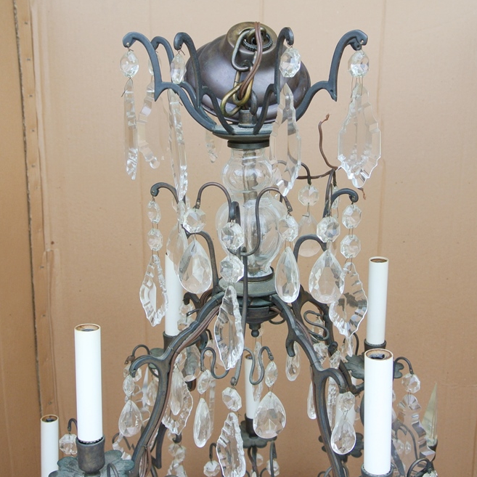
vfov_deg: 38.3
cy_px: 241
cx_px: 258
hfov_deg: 38.3
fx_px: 686
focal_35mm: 44
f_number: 3.8
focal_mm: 12.7
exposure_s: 1/200
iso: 200
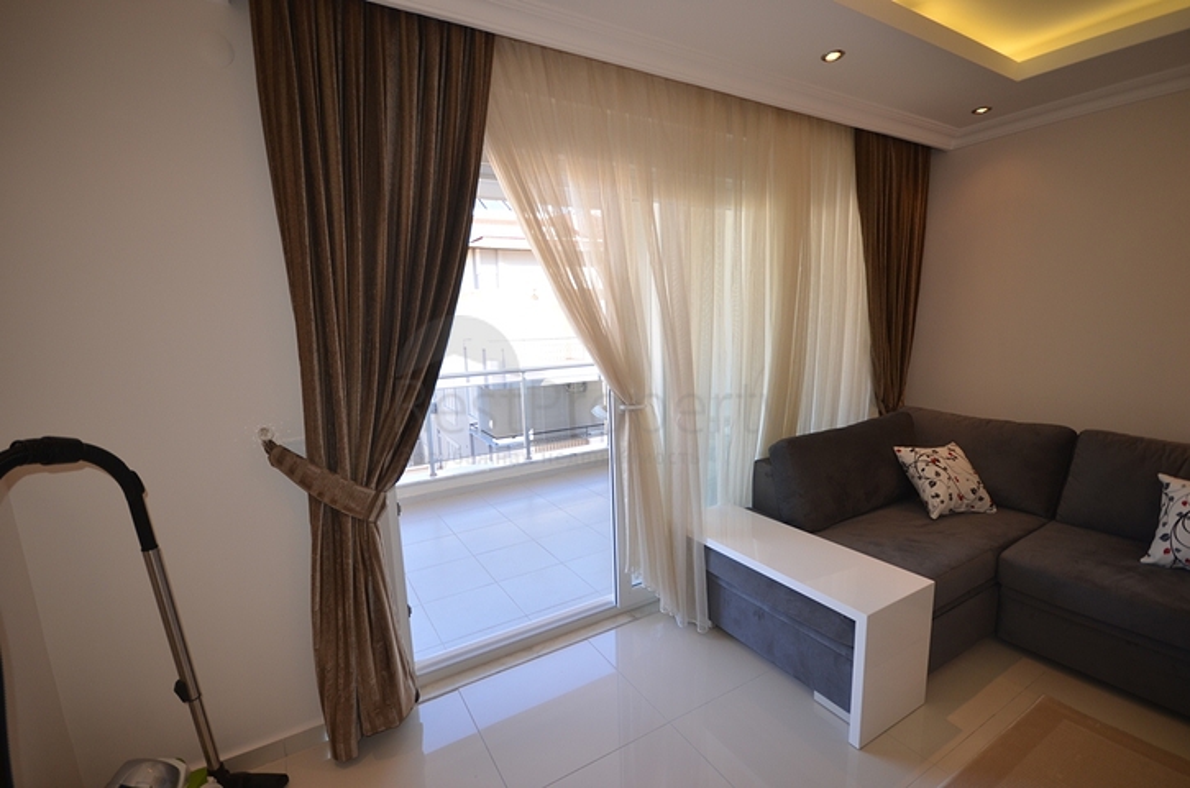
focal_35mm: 15
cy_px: 394
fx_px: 495
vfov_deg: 77.1
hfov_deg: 100.5
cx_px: 595
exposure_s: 1/125
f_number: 4
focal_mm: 10
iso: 200
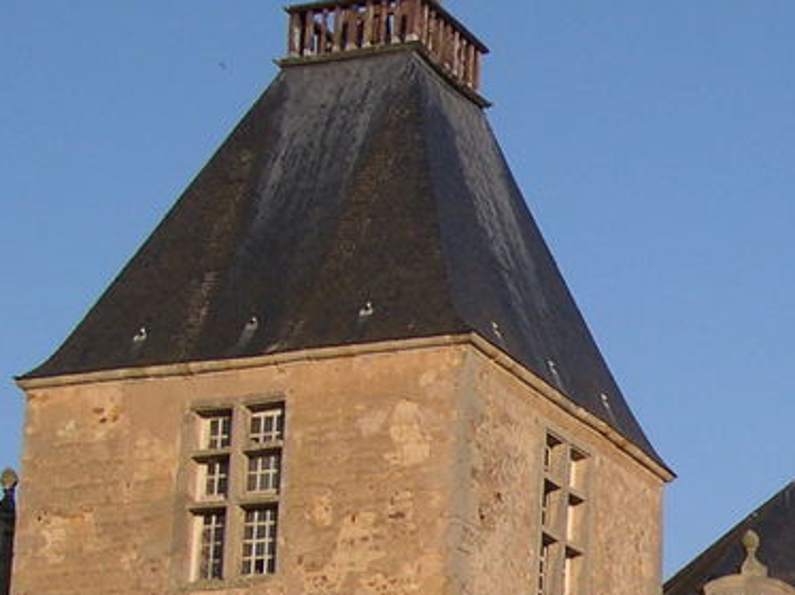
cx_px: 1171
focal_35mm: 122
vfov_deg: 11.9
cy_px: 699
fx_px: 2800
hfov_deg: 15.0
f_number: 7.6
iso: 100
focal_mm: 8
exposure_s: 1/142
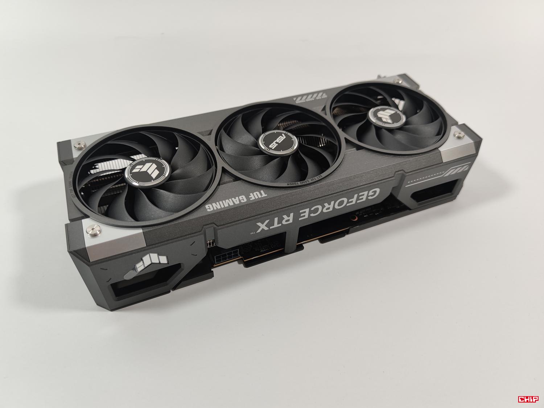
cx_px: 272
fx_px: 393
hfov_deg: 69.4
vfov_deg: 54.9
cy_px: 204
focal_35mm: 25
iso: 79
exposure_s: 1/100
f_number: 1.85
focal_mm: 6.78
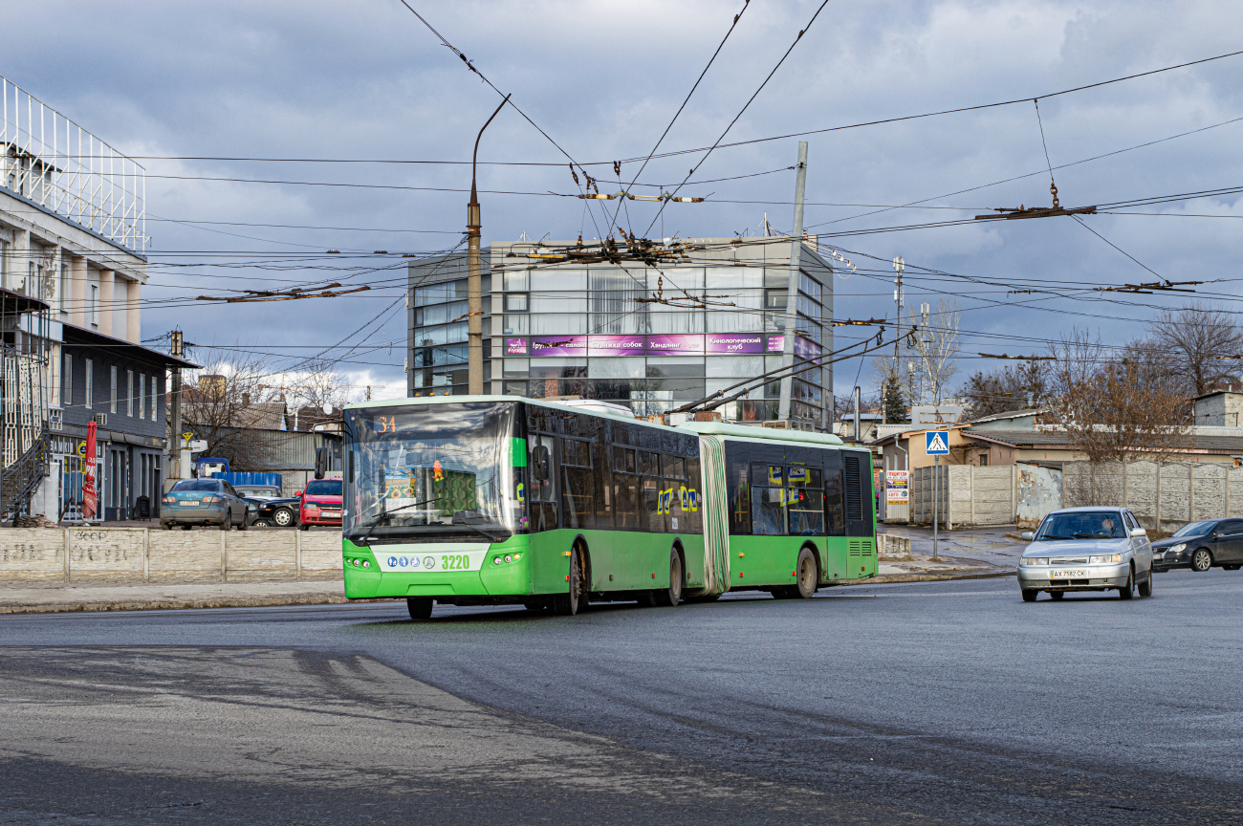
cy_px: 413
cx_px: 622
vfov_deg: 18.1
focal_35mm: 75
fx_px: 2587
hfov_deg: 27.0
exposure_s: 1/250
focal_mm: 50
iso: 200
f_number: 7.1
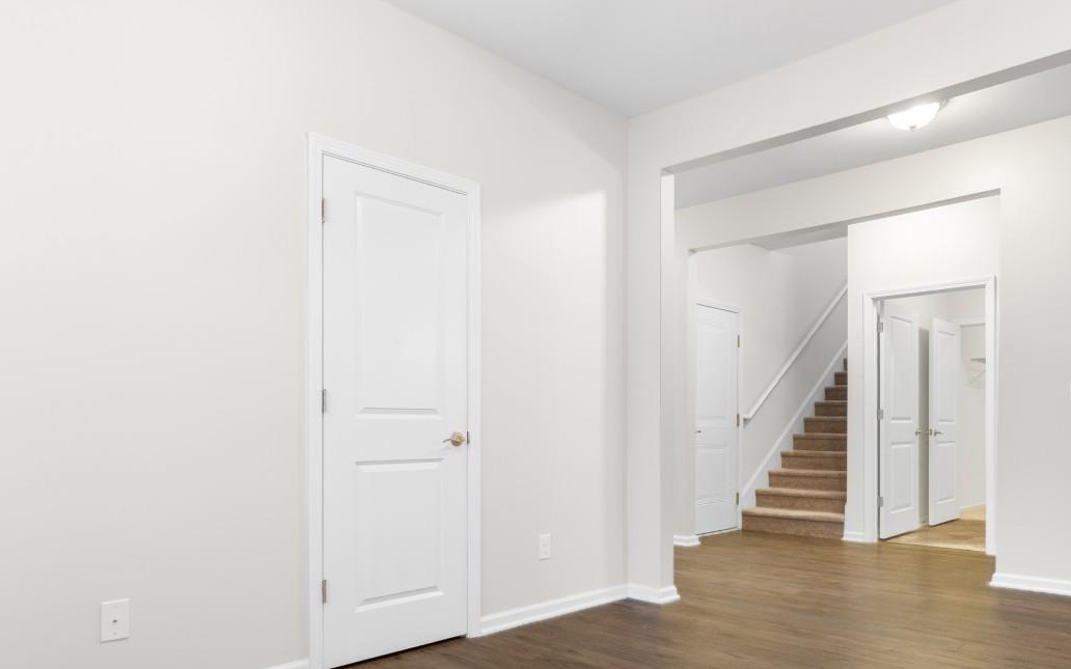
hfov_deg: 74.6
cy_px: 418
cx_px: 584
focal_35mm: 24
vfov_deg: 50.6
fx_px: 701
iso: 100
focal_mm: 10
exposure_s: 1.3
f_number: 4.5
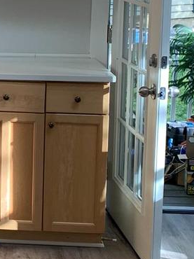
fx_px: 808
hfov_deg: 12.8
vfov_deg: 18.0
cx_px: -122
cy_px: 49
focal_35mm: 108
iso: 40
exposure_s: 1/121
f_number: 1.8
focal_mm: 4.25
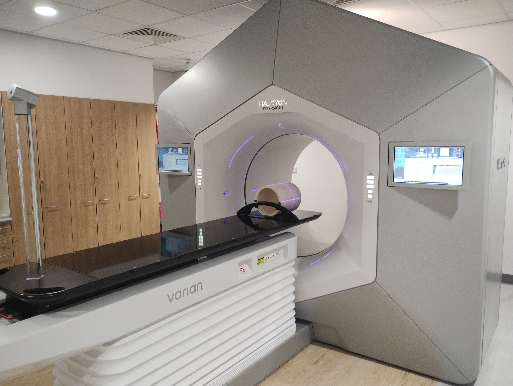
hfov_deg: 63.4
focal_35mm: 28
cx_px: 256
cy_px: 193
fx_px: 415
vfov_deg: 49.8
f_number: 1.8
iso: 866
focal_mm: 4.27
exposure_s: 1/33.3
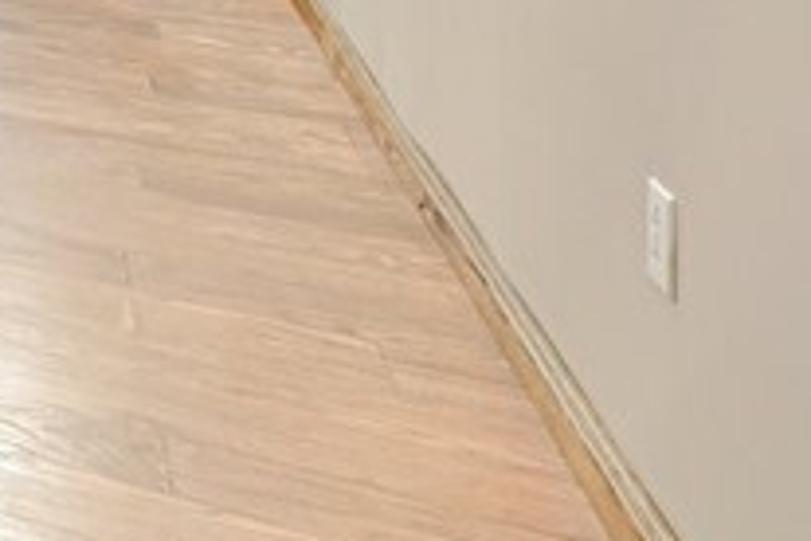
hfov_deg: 17.8
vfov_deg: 16.9
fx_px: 1419
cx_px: -909
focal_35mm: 63
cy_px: -496
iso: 50
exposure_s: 1/8
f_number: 11
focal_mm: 12
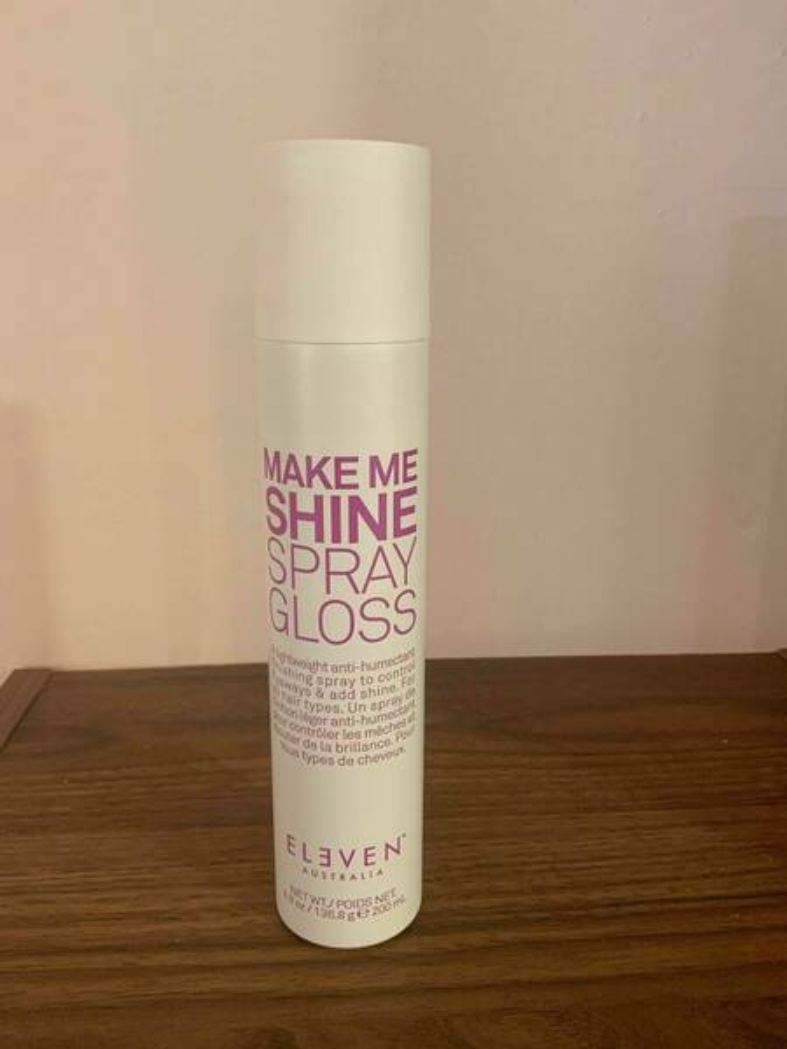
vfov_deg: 61.7
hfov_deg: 48.2
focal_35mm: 29
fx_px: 879
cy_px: 524
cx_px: 394
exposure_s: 1/50
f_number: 1.8
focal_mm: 3
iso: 80
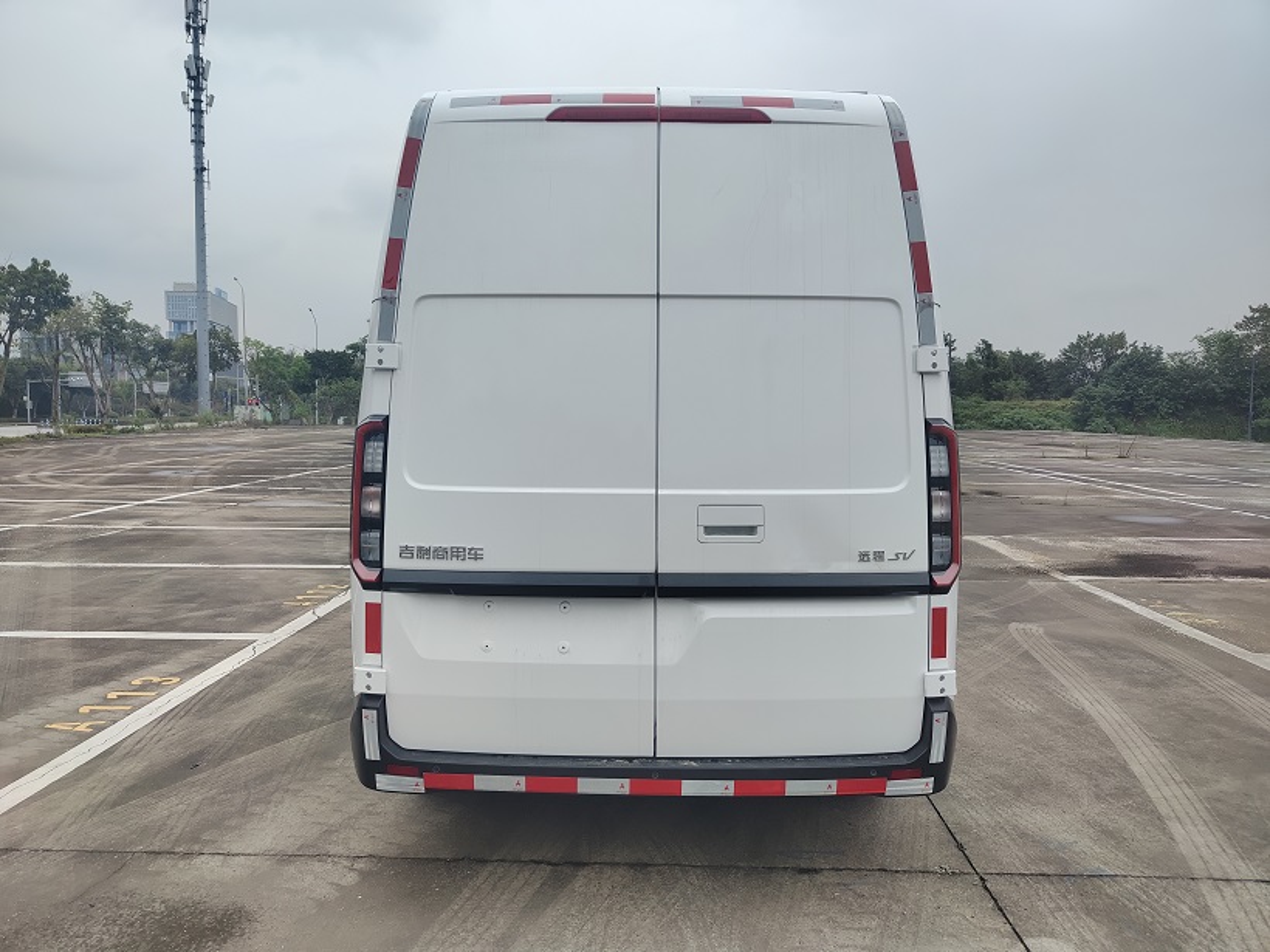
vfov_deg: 56.8
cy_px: 476
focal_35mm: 24
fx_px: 881
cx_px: 635
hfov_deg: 71.6
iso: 50
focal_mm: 5.59
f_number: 1.88
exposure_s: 1/1153
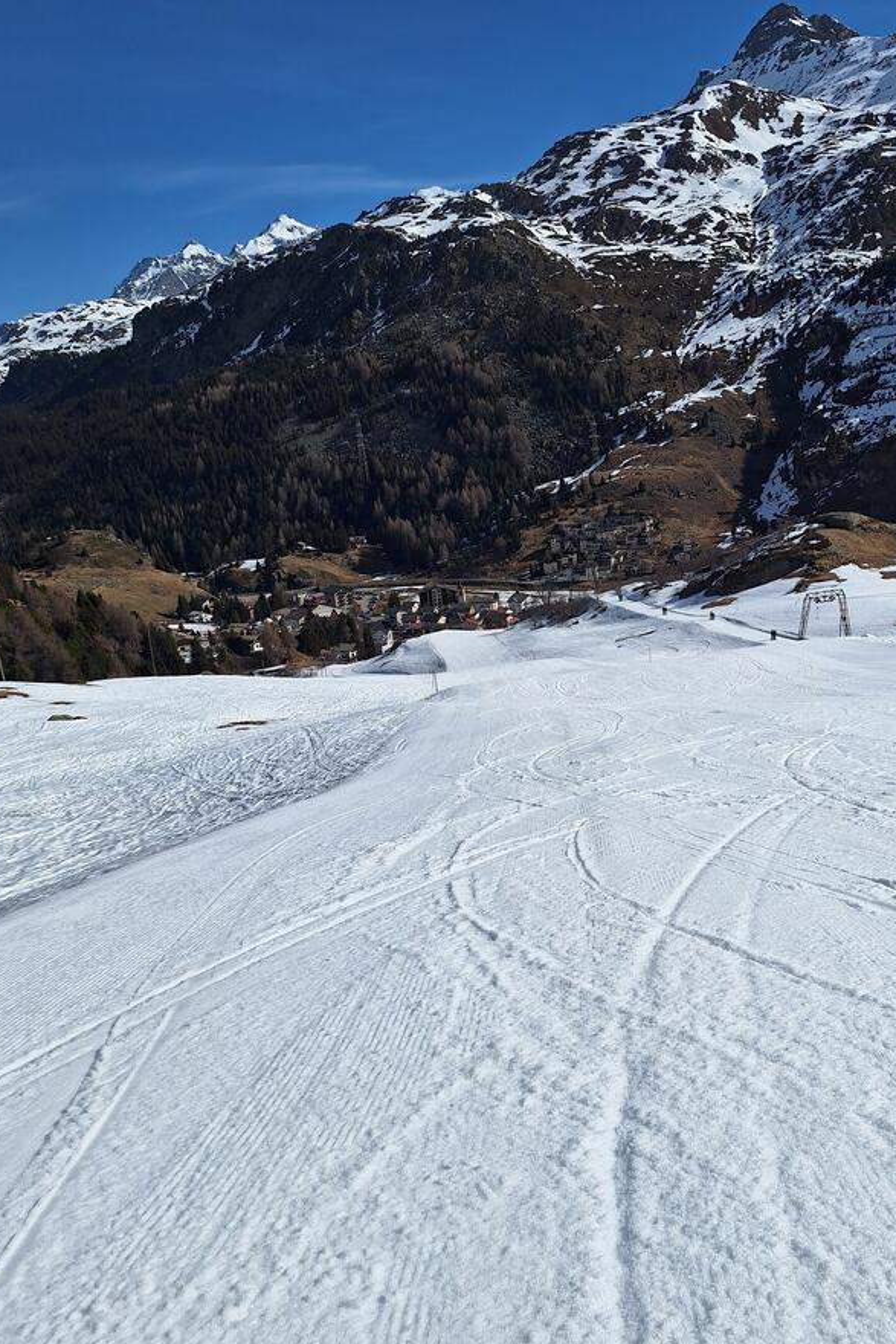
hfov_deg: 46.1
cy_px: 713
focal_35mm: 28
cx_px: 546
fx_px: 1045
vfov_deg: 65.4
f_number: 1.8
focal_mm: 5.54
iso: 40
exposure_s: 1/6329
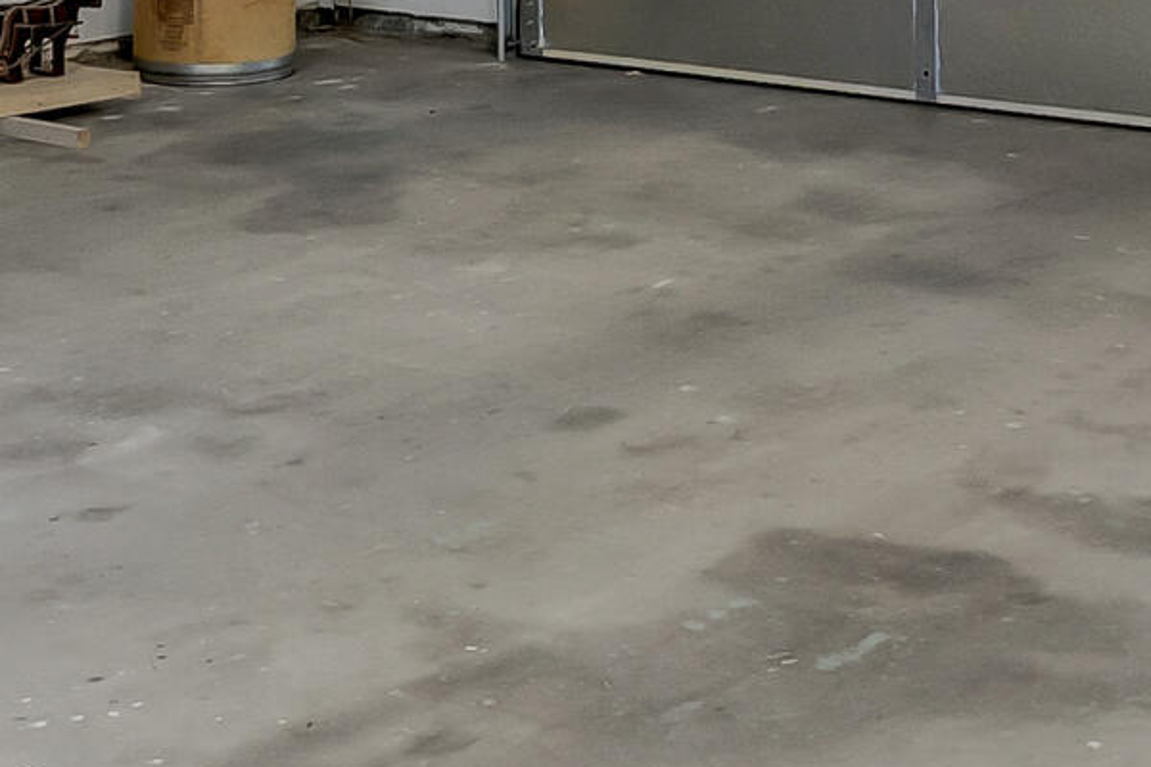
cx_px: 836
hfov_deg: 25.1
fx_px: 2558
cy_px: -357
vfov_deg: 15.8
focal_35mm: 80
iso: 1600
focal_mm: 16
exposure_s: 1/160
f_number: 10
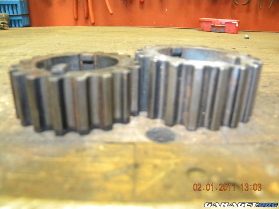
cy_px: 104
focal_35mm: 28
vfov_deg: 49.7
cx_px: 140
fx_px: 226
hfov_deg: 63.4
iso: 400
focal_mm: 5
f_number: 3.5
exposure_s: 1/10.7
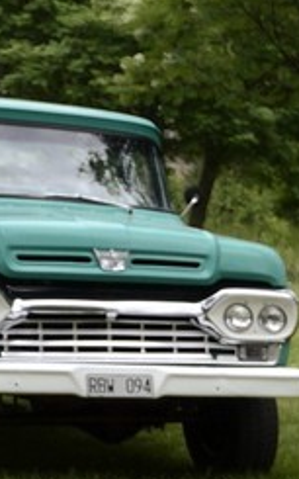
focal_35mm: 173
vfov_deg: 11.6
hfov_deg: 5.9
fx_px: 2257
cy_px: 718
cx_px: 1354
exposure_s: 1/250
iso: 800
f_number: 7.1
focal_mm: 26
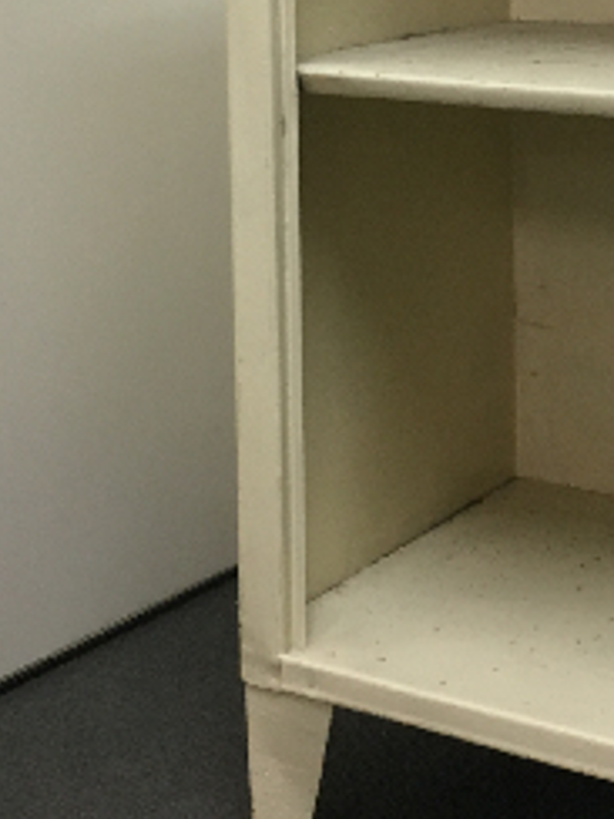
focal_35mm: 76
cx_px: 594
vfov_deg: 24.7
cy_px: 40
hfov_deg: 18.9
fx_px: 1797
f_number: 2.2
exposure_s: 1/33
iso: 100
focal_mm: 4.15
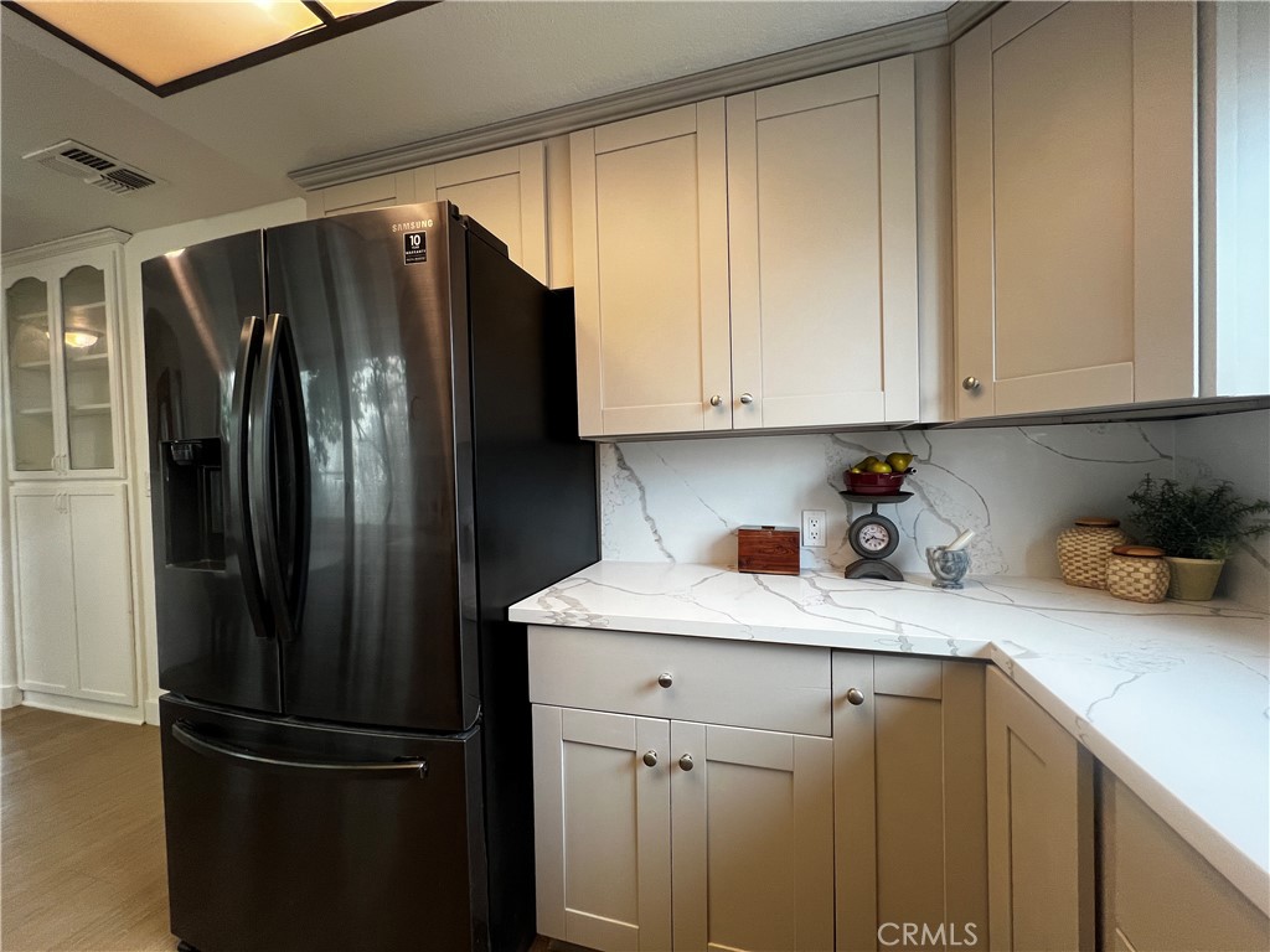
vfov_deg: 89.9
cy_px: 476
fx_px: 477
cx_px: 635
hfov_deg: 106.2
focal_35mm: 13
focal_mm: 1.57
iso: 125
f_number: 1.8
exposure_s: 1/120
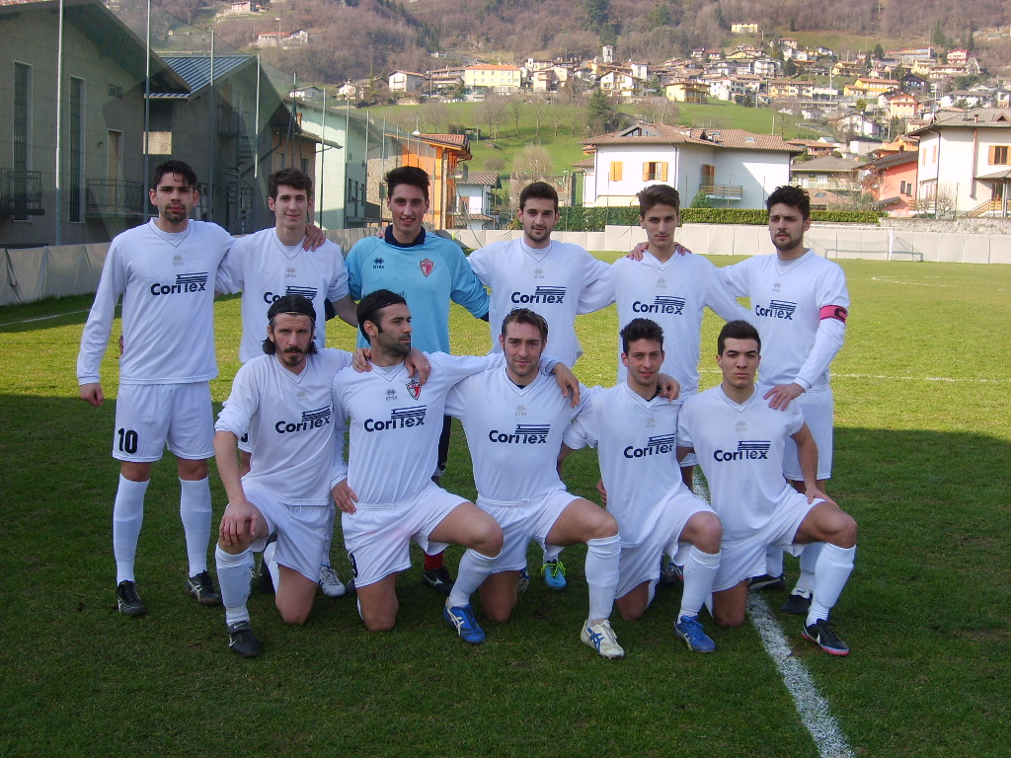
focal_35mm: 43
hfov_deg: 43.9
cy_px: 379
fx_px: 1256
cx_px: 506
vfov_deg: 33.6
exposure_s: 1/350
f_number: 3
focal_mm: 7.2
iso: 50
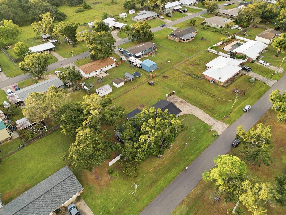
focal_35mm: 24
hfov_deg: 71.6
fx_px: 198
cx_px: 143
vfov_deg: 56.8
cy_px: 108
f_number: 1.7
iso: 130
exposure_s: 1/320
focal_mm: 6.7
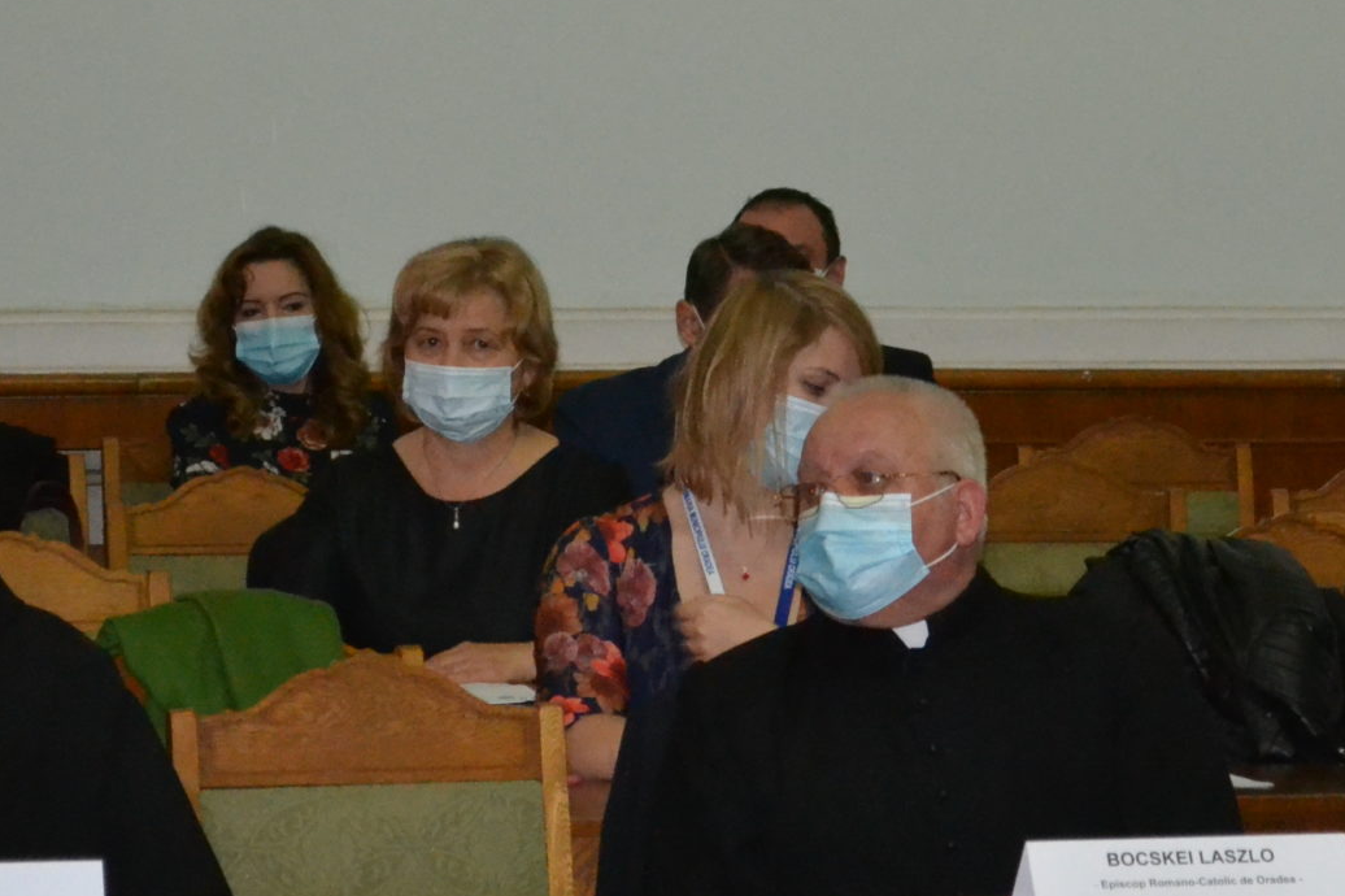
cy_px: 434
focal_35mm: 178
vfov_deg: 7.7
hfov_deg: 11.5
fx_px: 6648
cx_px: 953
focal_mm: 48
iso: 3200
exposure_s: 1/60
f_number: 5.6
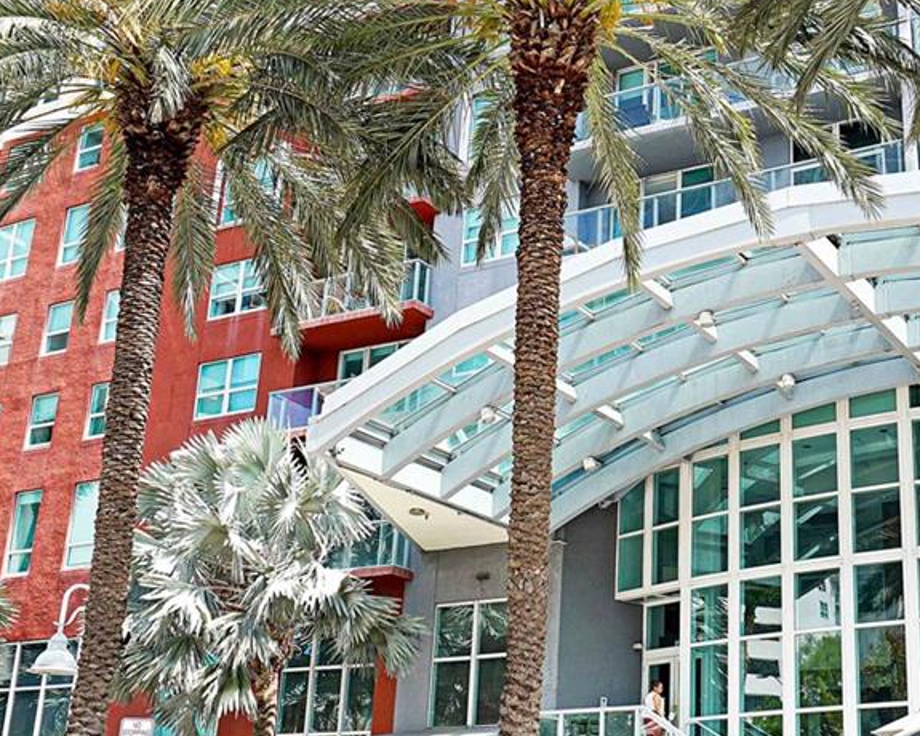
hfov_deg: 37.9
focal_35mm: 47
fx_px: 1280
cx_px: 755
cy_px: 370
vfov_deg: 32.1
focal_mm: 18
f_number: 6.3
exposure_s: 1/160
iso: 100
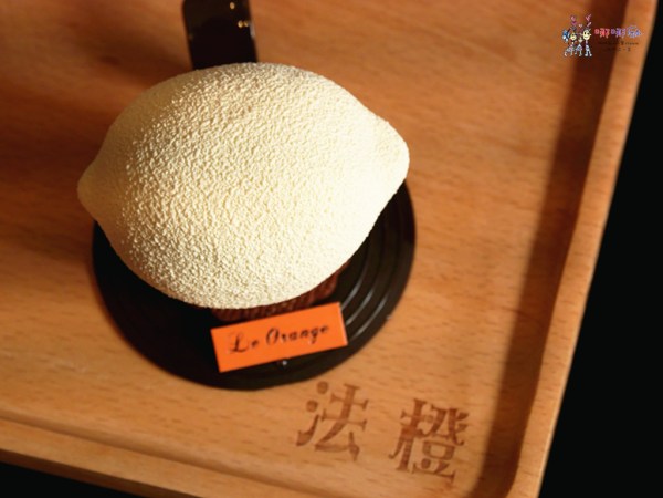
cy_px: 249
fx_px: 2107
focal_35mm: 110
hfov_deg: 17.9
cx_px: 332
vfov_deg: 13.5
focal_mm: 55
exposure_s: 1/250
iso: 1250
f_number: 5.1
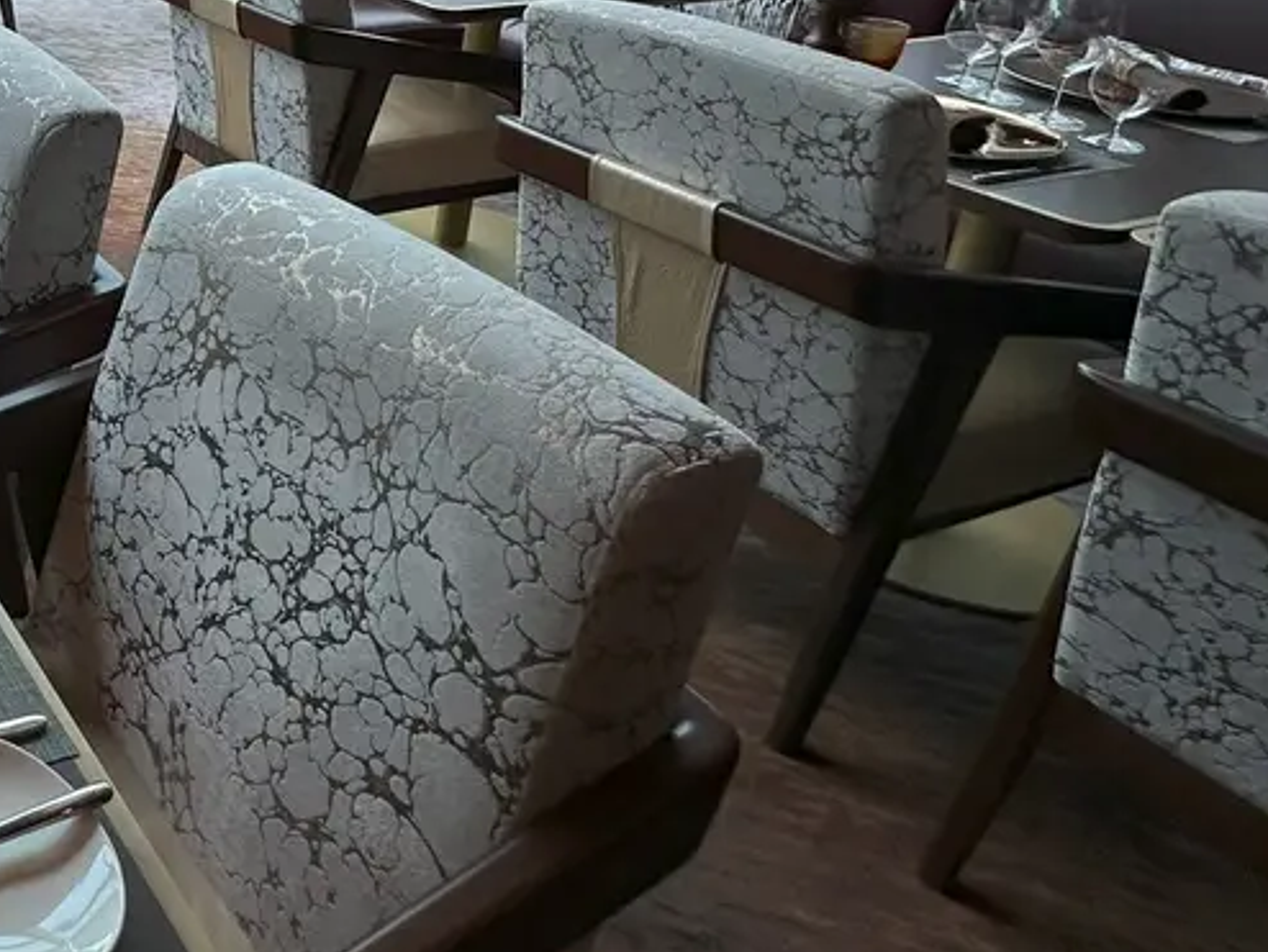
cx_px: -164
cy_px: 62
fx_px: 1246
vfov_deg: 38.4
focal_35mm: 34
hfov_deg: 41.5
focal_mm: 2.22
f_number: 2.2
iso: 80
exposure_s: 1/246
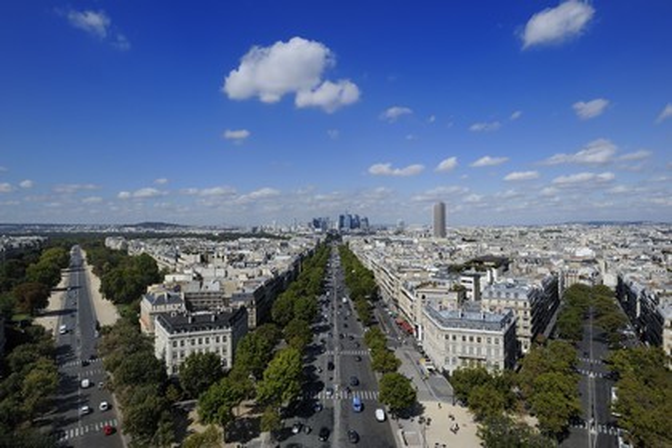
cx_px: 336
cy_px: 224
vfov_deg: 61.9
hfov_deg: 84.0
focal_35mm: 20
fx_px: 373
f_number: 16
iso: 200
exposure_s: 1/250
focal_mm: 20
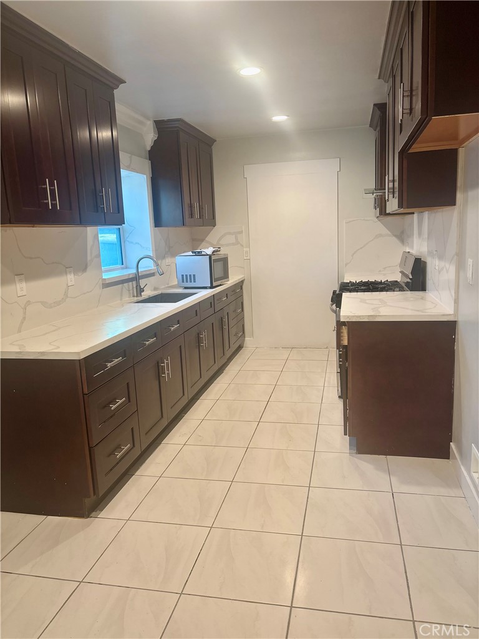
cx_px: 240
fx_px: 480
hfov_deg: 53.1
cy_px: 320
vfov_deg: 67.3
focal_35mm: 26
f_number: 1.6
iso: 125
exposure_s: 1/60
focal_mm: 5.96
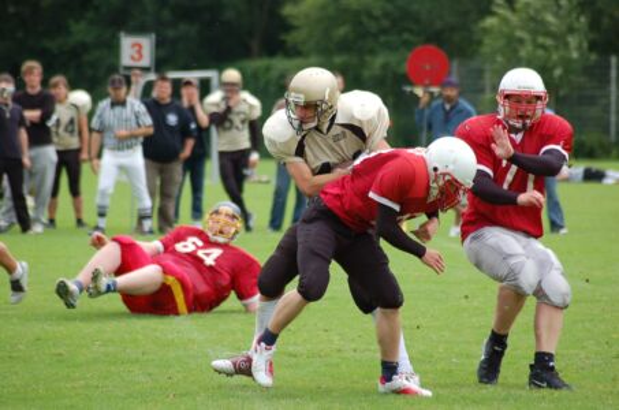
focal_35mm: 292
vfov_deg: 4.7
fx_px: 5019
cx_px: 310
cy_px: 205
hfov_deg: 7.1
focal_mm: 195
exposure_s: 1/1000
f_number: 5
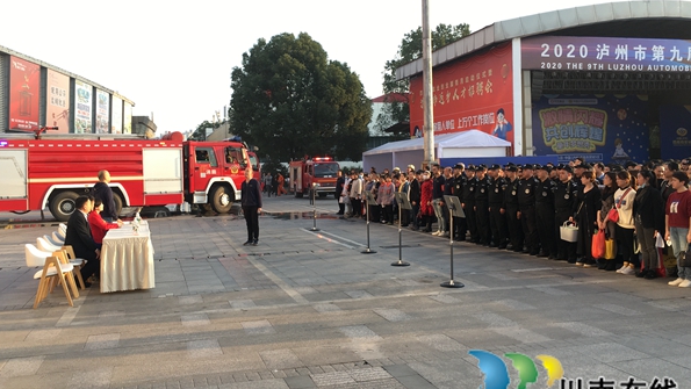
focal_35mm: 34
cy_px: 171
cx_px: 338
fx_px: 623
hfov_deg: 58.0
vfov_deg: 34.6
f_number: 2.2
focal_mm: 4.15
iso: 25
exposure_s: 1/129
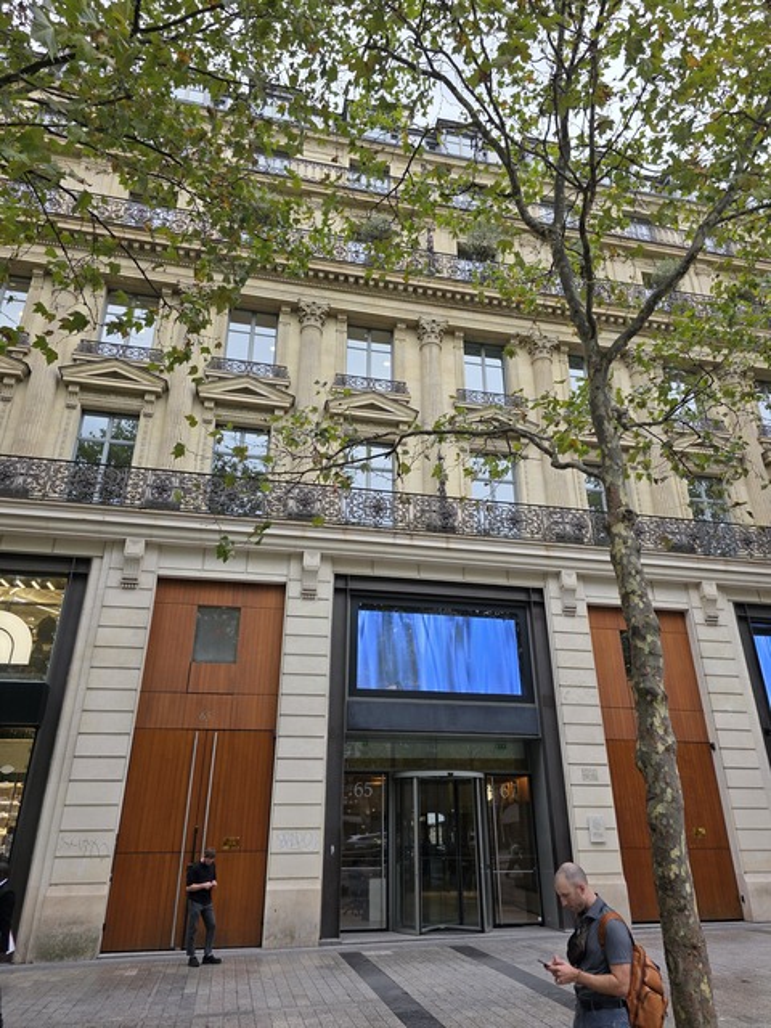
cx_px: 386
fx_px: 683
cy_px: 514
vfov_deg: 73.9
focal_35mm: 23
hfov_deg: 58.9
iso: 40
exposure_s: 1/180
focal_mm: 6.3
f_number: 1.7
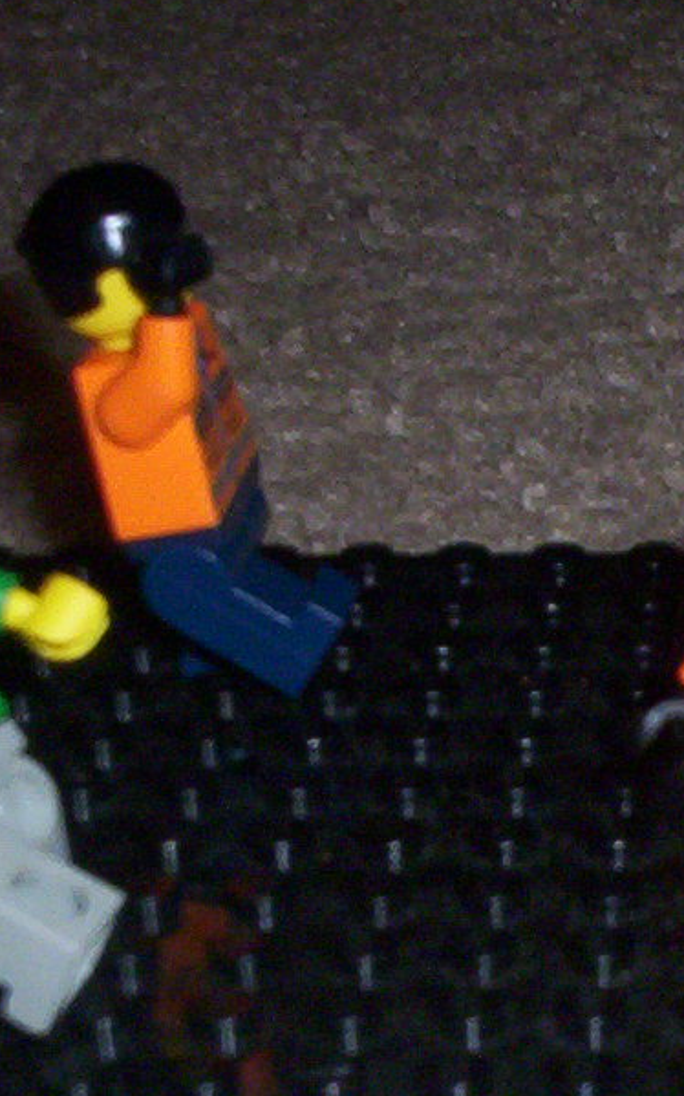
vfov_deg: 18.6
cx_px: 951
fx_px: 3283
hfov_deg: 11.5
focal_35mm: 110
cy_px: 999
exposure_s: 1/60
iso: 140
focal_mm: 4.99
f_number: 4.5
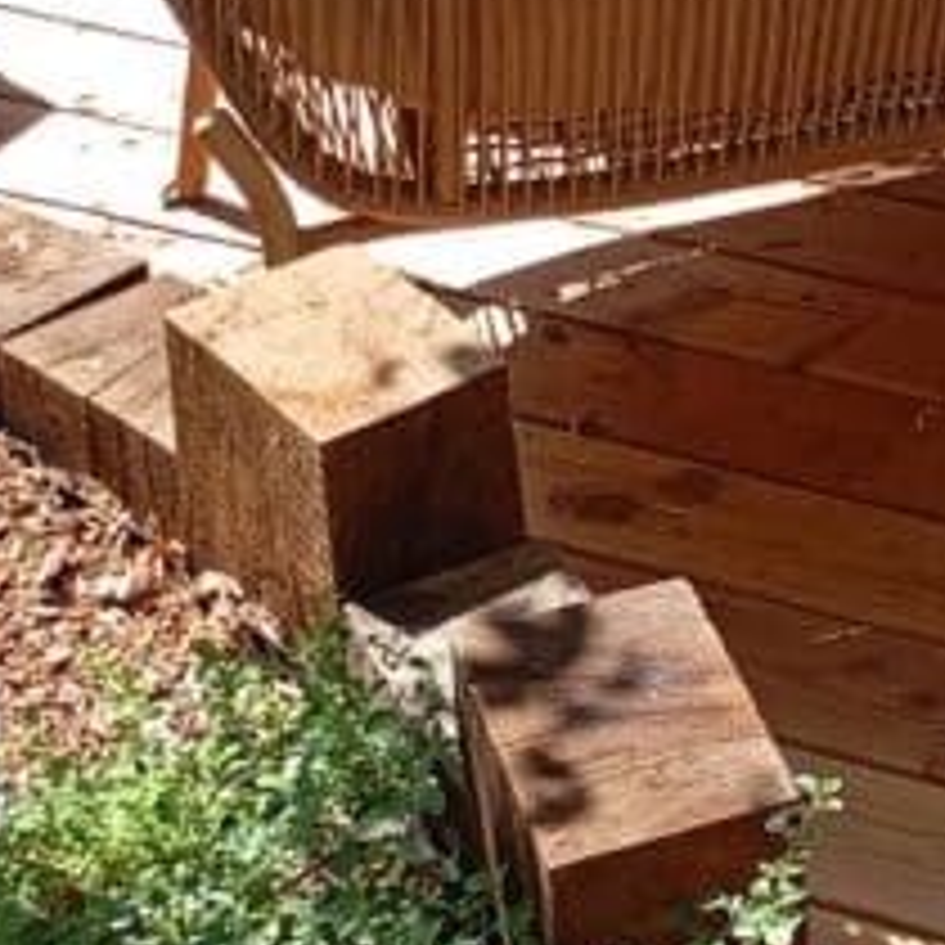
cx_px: 1593
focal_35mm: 121
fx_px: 3737
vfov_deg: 13.6
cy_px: -461
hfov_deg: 13.2
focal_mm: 4.27
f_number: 1.8
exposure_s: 1/201
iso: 100
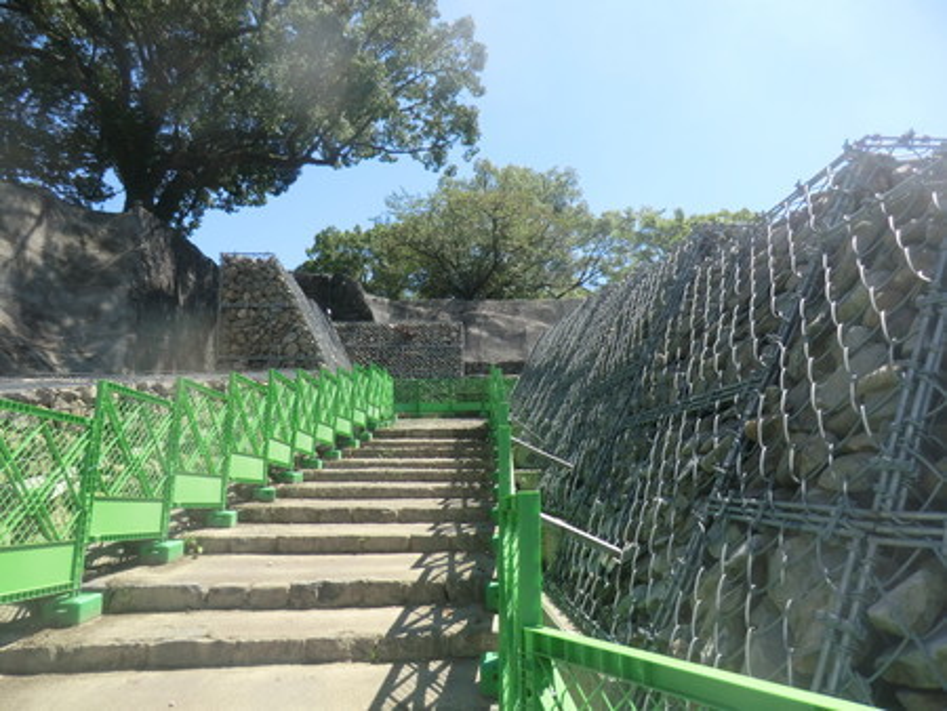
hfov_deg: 71.6
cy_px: 356
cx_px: 474
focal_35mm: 24
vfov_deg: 56.9
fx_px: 657
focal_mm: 4.3
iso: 80
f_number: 3.2
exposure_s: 1/640
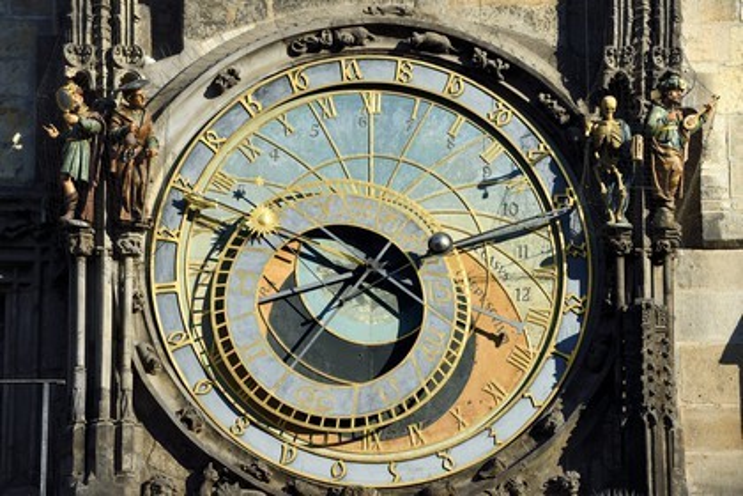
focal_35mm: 185
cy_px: 248
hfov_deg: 11.1
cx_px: 372
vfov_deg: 7.4
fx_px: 3818
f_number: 10
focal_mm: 185
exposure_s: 1/250
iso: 200
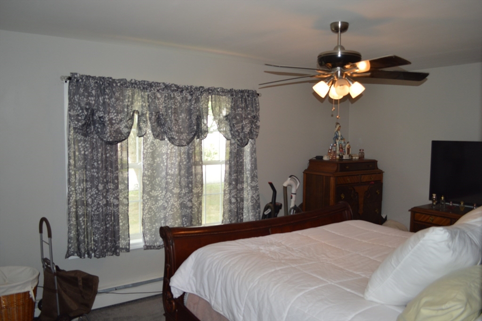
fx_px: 361
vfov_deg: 47.9
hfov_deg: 67.4
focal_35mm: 27
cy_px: 160
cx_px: 241
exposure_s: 1/80
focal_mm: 18
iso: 400
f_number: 4
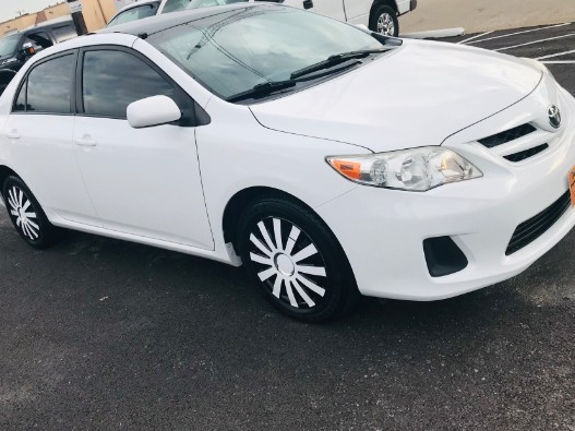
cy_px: 181
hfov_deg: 53.8
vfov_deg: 41.7
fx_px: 565
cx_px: 245
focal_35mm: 34
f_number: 1.8
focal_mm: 3.99
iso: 20
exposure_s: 1/825
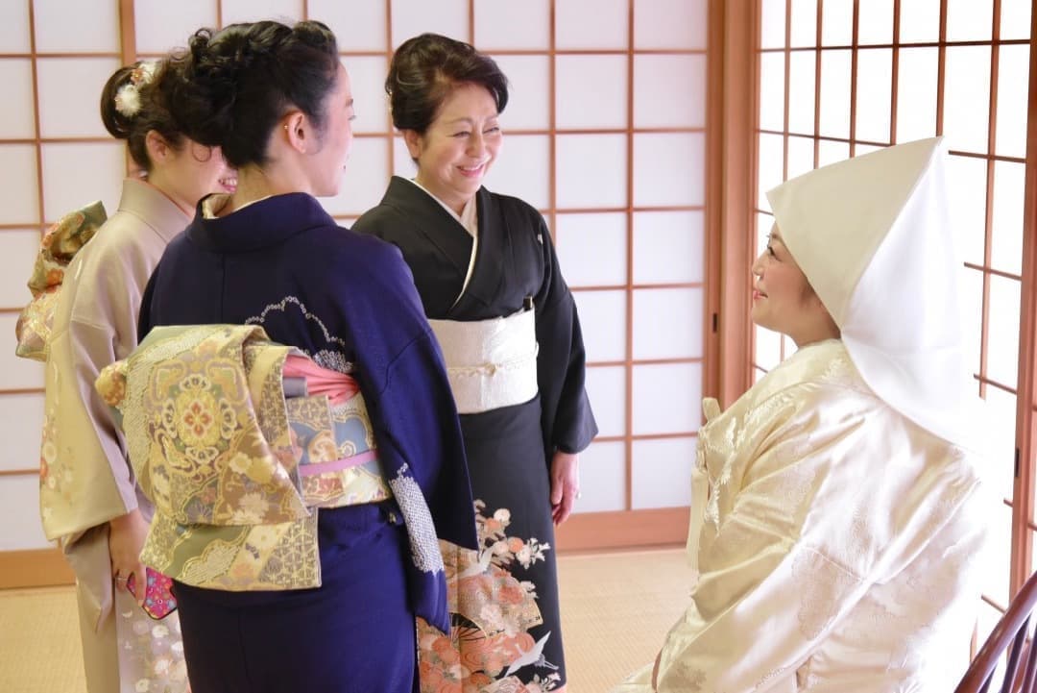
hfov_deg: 41.1
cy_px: 346
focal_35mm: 48
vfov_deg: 28.1
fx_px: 1383
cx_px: 518
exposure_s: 1/100
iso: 4000
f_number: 5.6
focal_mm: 48
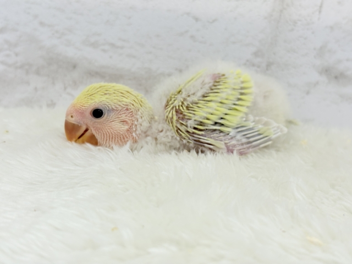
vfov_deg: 28.0
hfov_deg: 36.8
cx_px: 176
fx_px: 529
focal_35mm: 52
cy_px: 132
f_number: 1.6
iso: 64
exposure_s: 1/100
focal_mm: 5.96
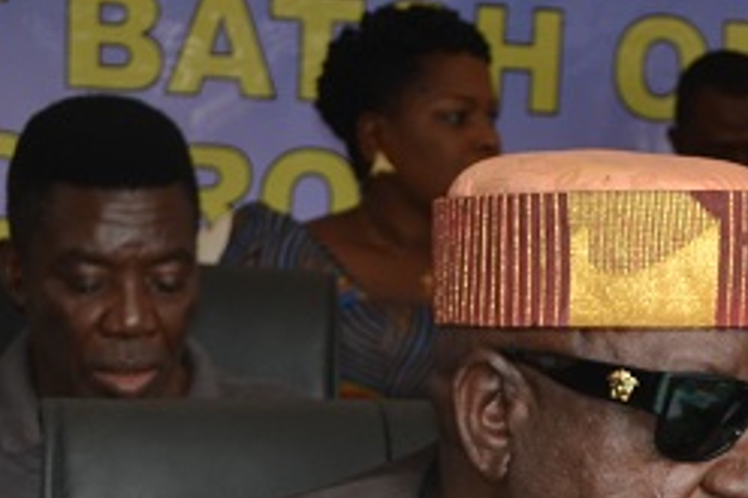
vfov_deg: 10.1
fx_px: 2678
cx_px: 468
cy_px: 857
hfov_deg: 15.9
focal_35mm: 129
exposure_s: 1/200
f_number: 4
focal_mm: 22
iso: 100
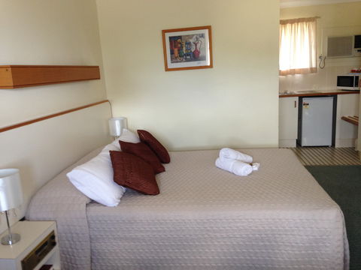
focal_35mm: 33
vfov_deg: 42.9
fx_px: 344
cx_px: 180
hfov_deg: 55.4
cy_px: 135
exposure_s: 1/20
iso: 100
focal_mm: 4.12
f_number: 2.4
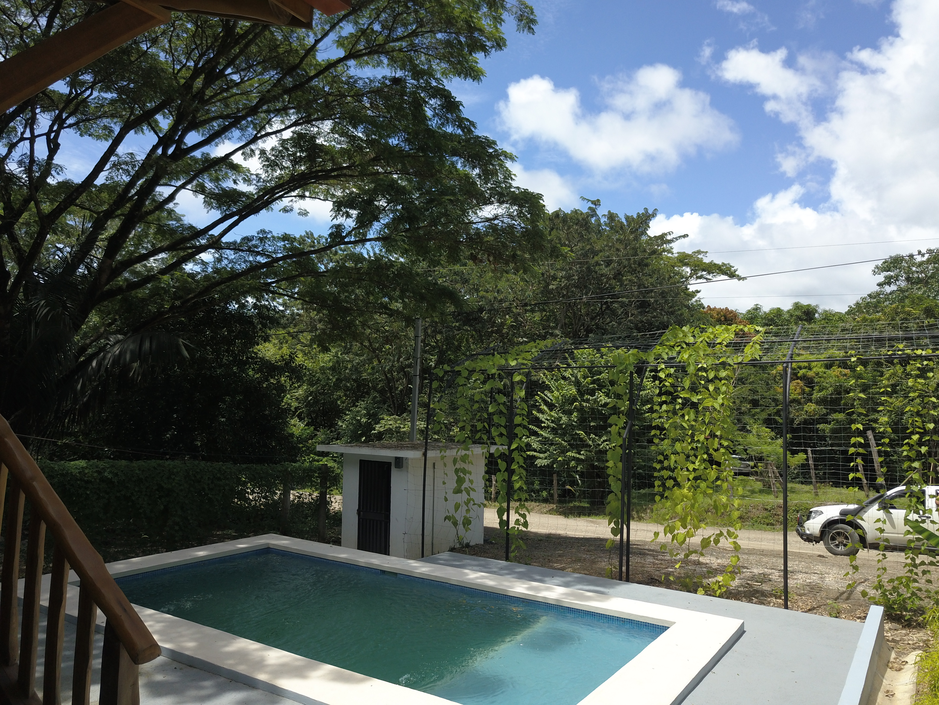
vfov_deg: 53.1
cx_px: 470
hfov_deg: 67.3
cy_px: 352
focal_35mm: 26
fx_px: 705
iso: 100
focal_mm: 4.73
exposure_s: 1/1193
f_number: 2.2
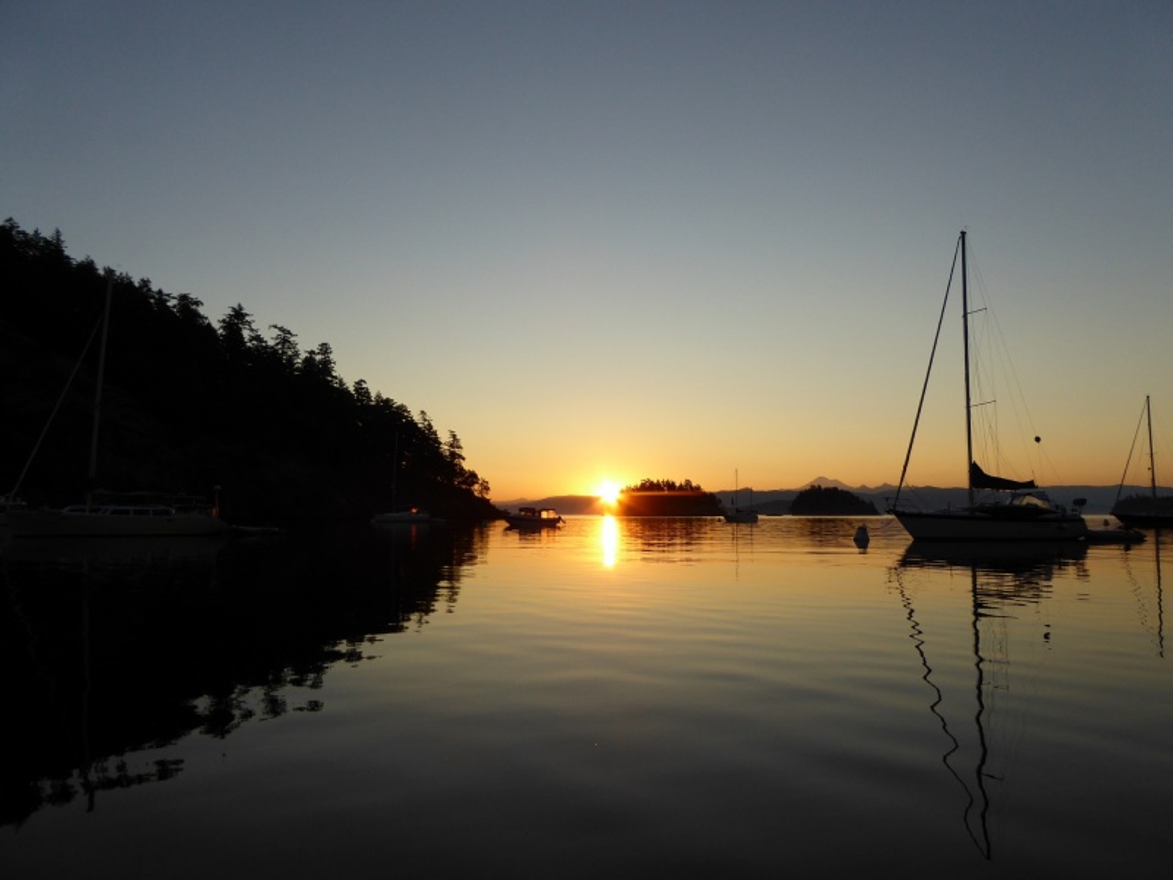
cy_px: 440
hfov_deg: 69.4
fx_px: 847
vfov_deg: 54.9
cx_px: 586
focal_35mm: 25
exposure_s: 1/500
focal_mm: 4.3
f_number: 3.3
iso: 100
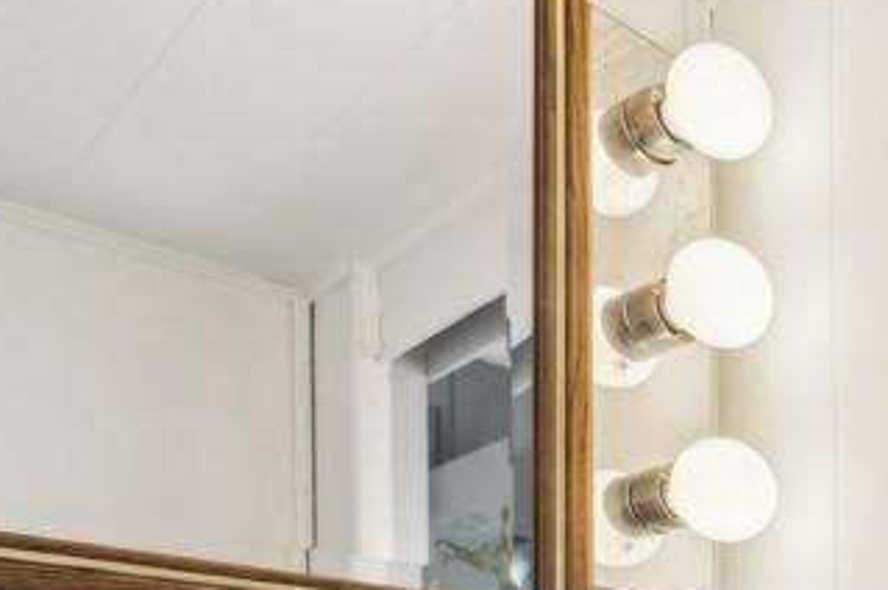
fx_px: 1109
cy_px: 866
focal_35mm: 45
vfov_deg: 24.0
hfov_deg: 32.4
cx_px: 1164
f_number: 8
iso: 100
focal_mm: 14
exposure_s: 1/160
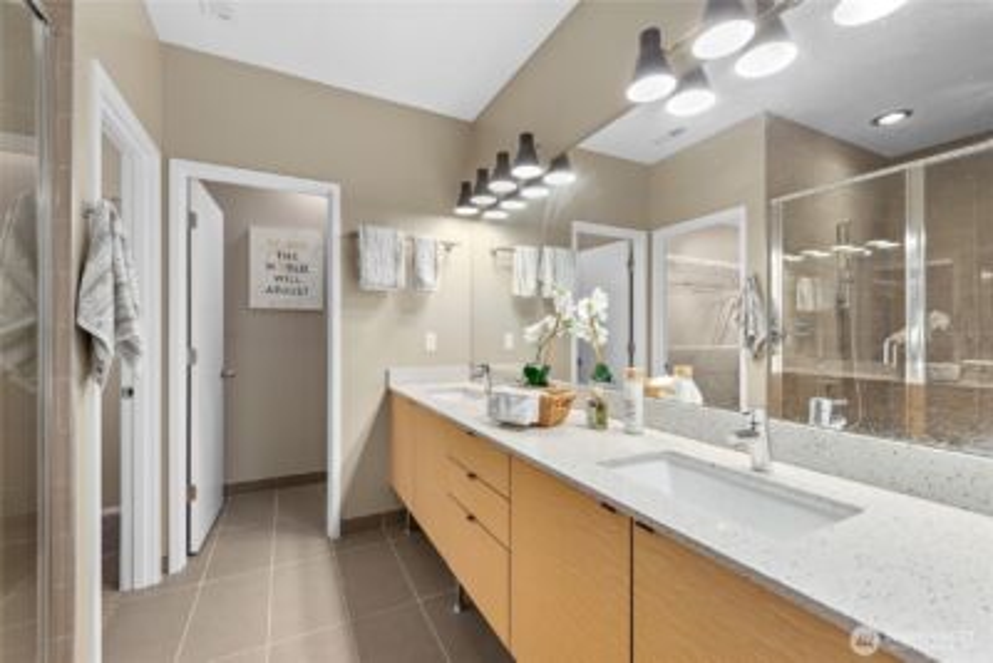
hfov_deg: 100.4
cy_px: 332
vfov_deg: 77.4
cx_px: 496
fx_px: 414
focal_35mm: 15
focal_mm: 15
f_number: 6.3
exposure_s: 1/8
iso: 640
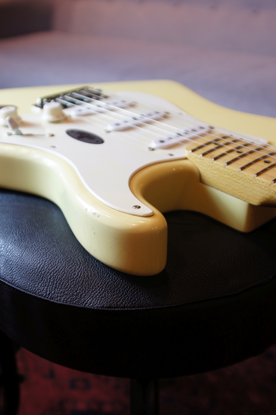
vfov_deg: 46.4
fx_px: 484
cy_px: 208
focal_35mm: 42
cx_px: 138
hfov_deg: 31.8
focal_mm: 28
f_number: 4.5
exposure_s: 1/20
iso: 100
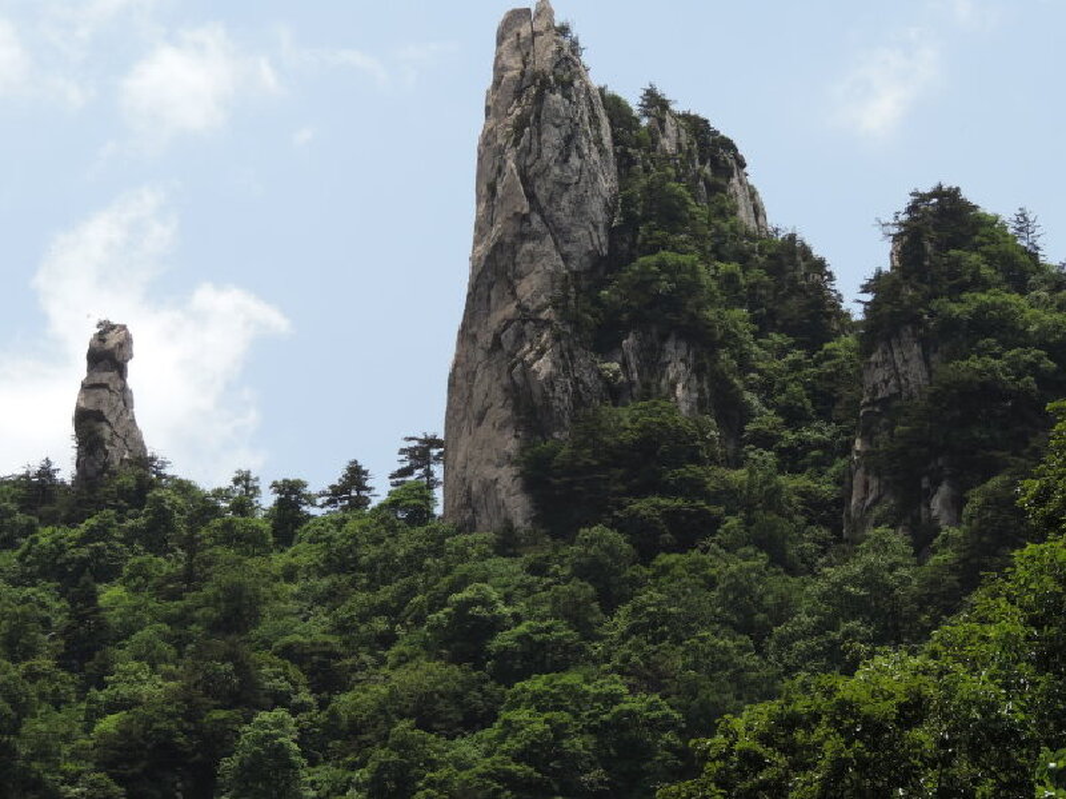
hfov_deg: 12.8
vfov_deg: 9.6
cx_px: 533
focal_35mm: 155
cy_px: 400
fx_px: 4770
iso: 80
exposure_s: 1/640
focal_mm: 27.6
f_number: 4.4
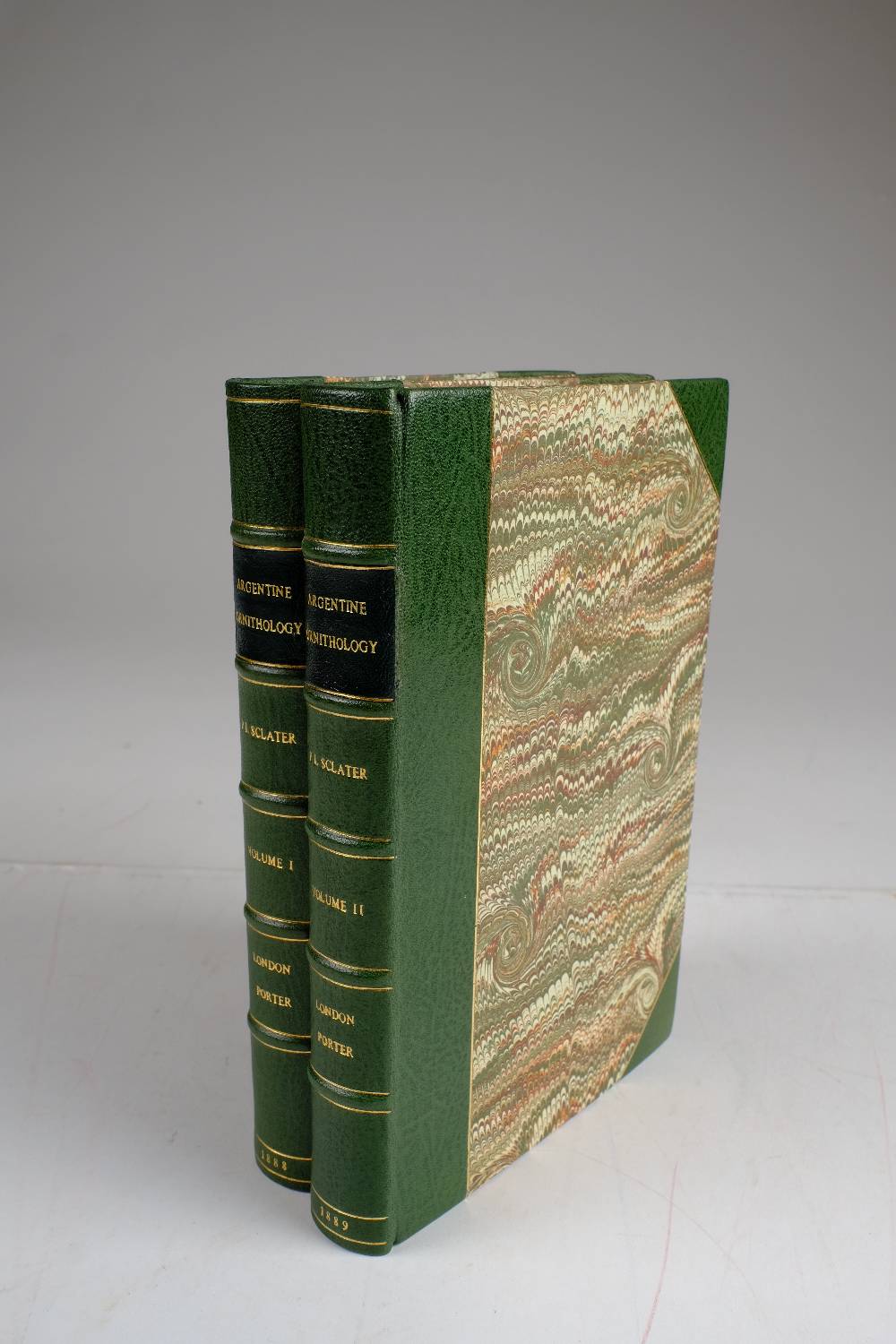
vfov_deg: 60.3
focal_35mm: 31
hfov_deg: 42.3
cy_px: 672
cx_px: 448
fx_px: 1157
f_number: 10
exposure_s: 1/80
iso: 200
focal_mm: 20.6
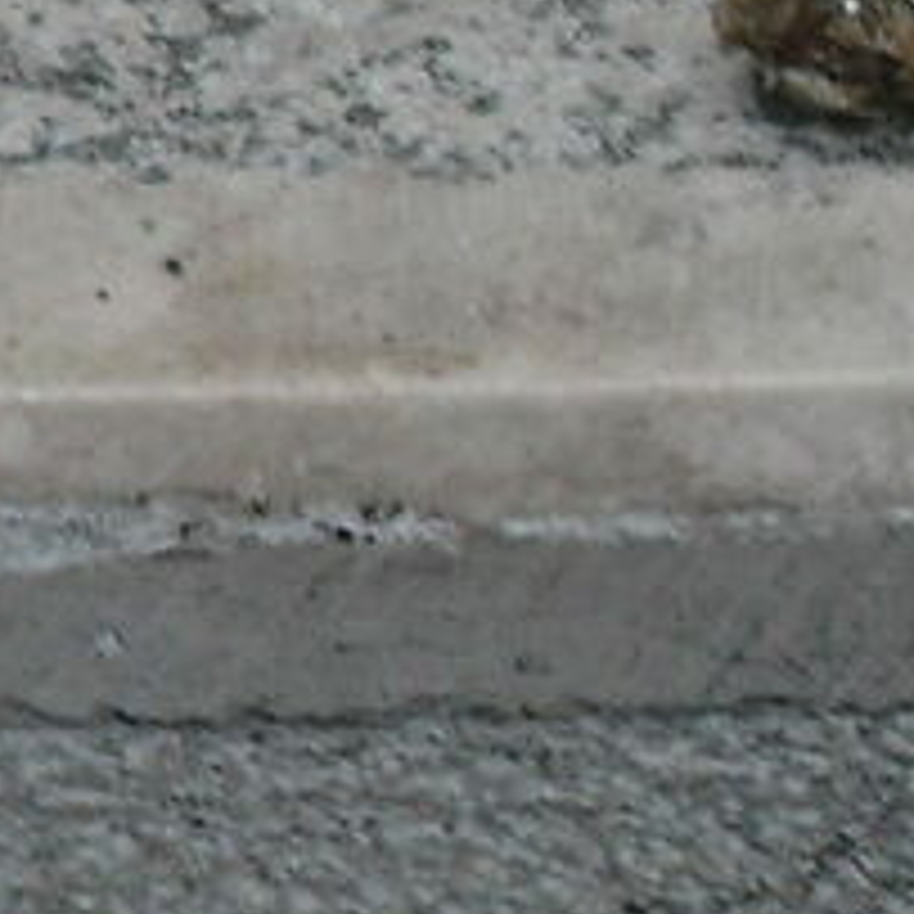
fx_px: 27005
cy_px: 113
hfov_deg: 1.9
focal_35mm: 904
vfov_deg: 1.9
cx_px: 3624
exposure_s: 1/90
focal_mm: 90
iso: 500
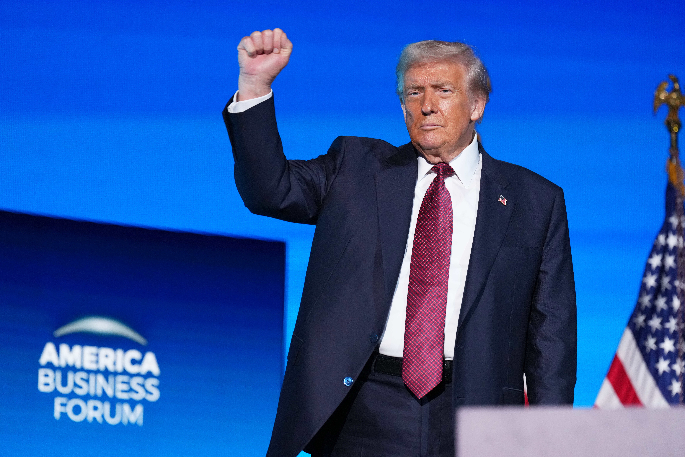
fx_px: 3120
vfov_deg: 8.4
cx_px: 342
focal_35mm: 164
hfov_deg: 12.5
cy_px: 228
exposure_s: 1/320
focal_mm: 164
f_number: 4
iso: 3200
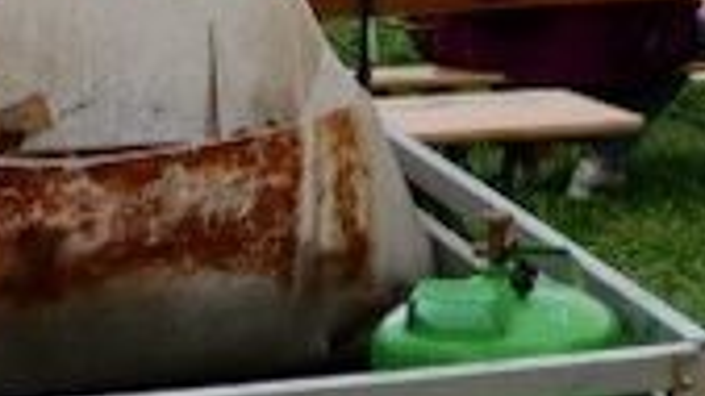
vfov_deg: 6.3
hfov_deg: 10.7
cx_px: 1206
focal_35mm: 190
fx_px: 3551
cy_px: -325
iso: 200
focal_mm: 23
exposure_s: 1/160
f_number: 4.5
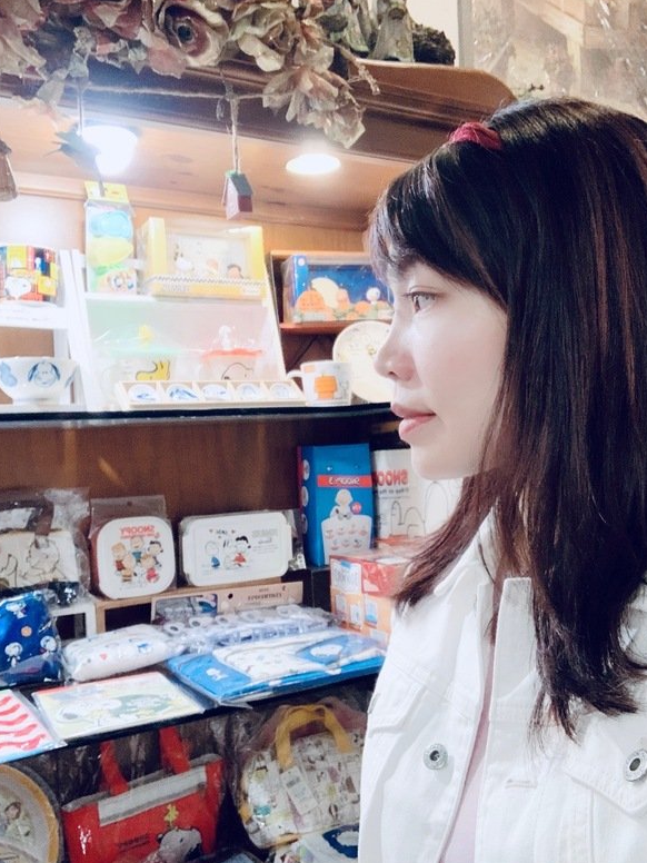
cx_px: 319
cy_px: 434
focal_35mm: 33
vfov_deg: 55.4
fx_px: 822
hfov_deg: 42.9
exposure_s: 1/40
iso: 320
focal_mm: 2.87
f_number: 2.2
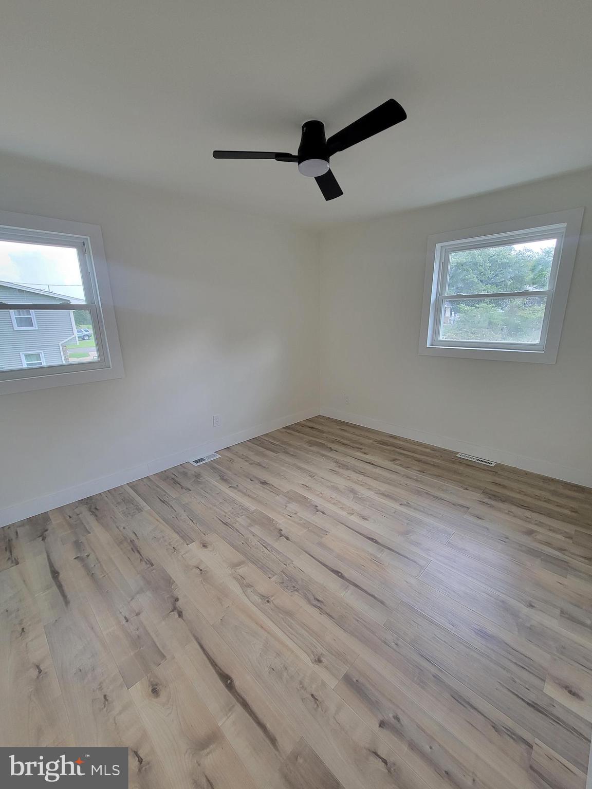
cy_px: 394
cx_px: 296
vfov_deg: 106.2
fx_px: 296
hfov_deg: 89.9
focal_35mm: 13
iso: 200
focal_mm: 2.2
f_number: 2.2
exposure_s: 1/60
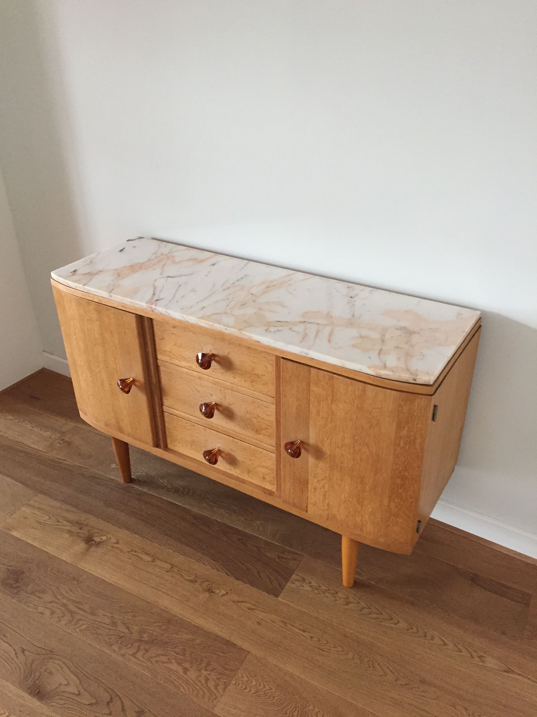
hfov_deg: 48.2
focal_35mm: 29
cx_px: 268
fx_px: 600
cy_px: 358
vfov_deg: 61.7
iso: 320
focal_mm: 4.15
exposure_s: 1/33
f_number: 2.2
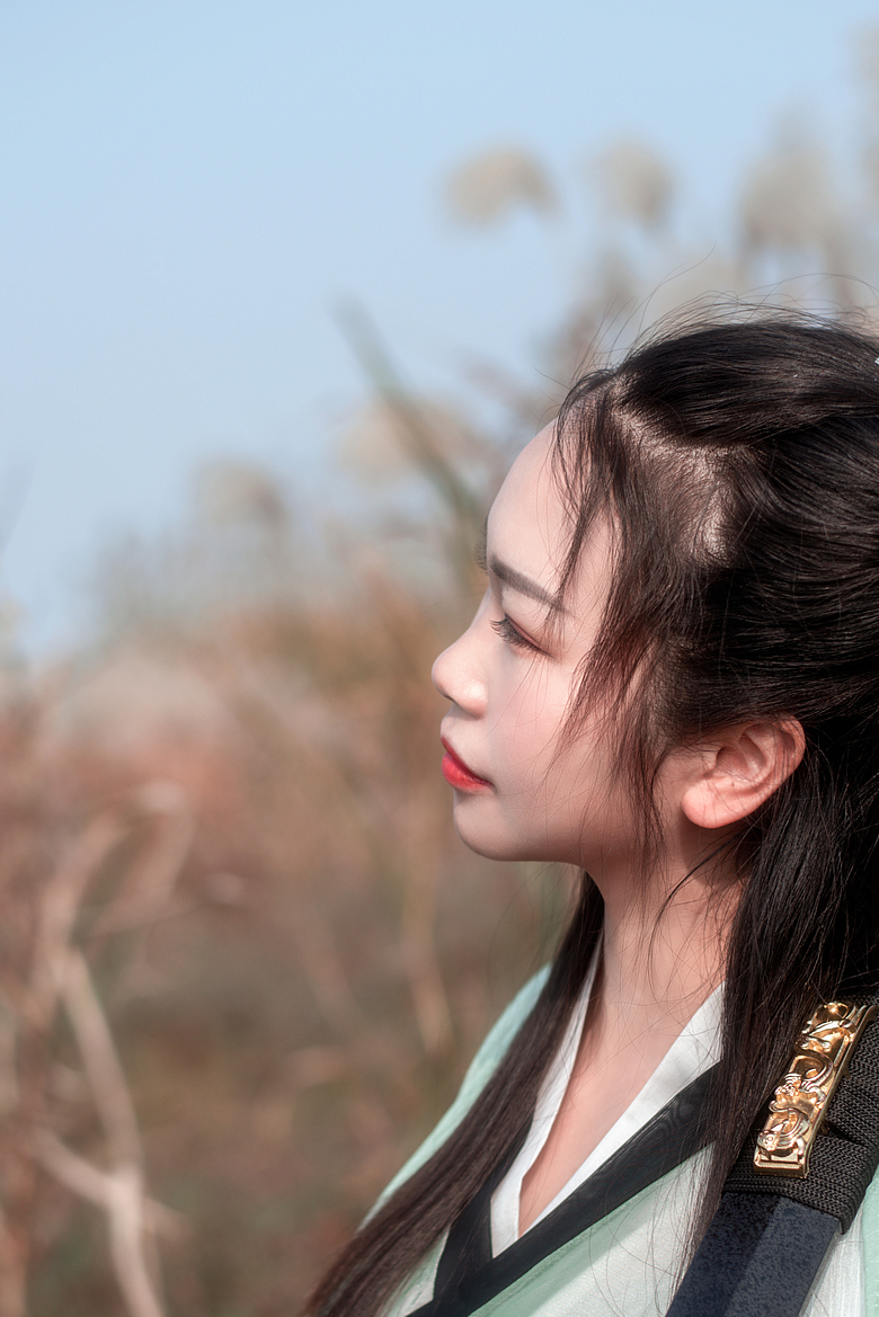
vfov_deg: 24.6
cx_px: 492
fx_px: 3001
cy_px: 928
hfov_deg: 16.7
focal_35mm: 82
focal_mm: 50
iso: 80
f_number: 2.5
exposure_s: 1/1250
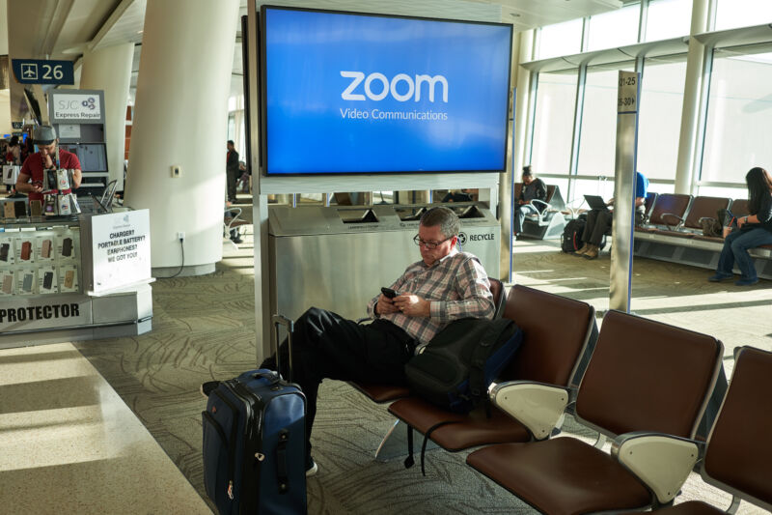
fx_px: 750
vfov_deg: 37.8
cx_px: 386
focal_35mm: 35
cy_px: 258
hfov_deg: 54.4
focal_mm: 35
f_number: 3.5
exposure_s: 1/60
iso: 100
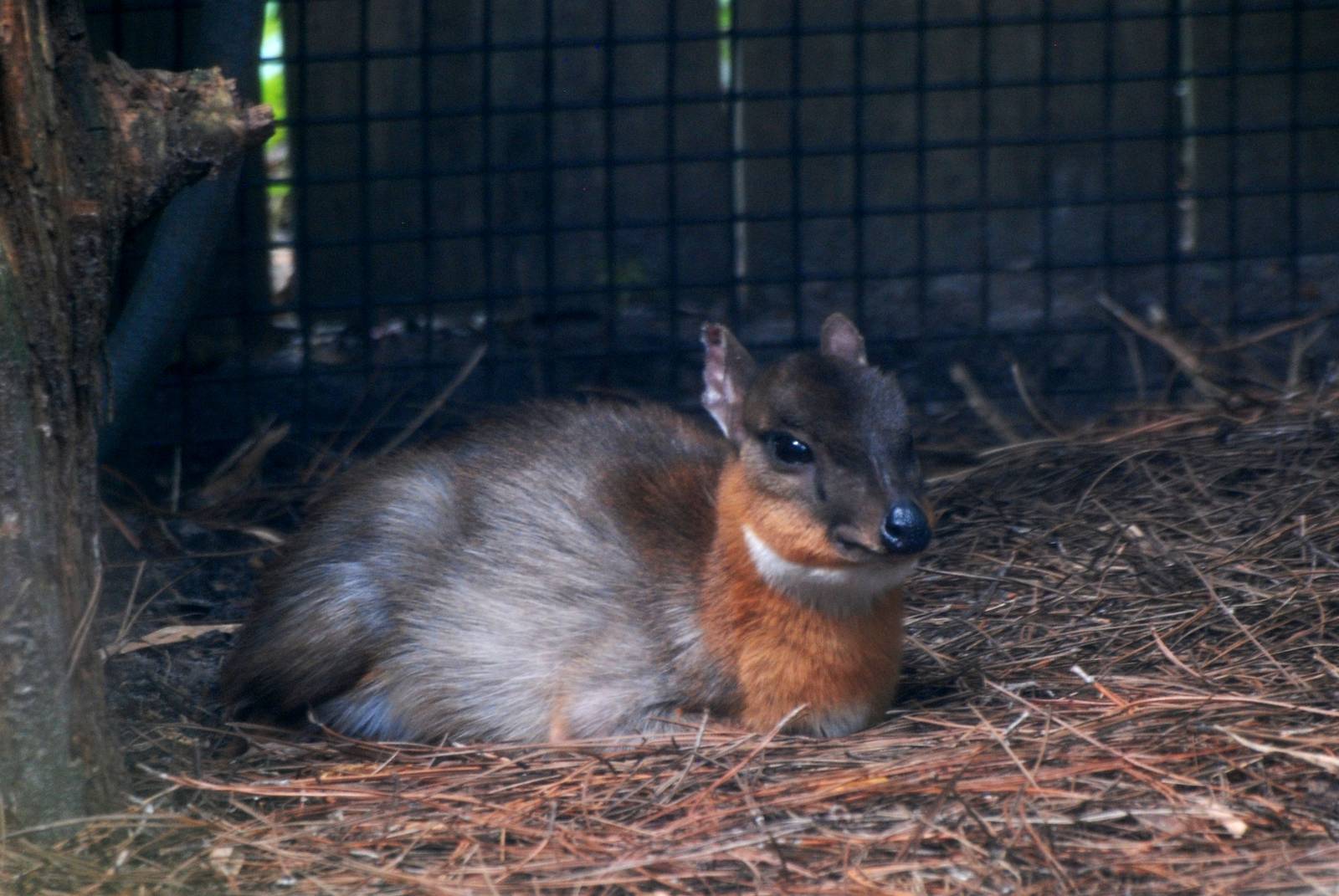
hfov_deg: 4.6
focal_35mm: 450
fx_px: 16757
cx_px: 670
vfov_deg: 3.1
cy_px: 448
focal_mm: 300
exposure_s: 1/40
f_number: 5.6
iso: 400
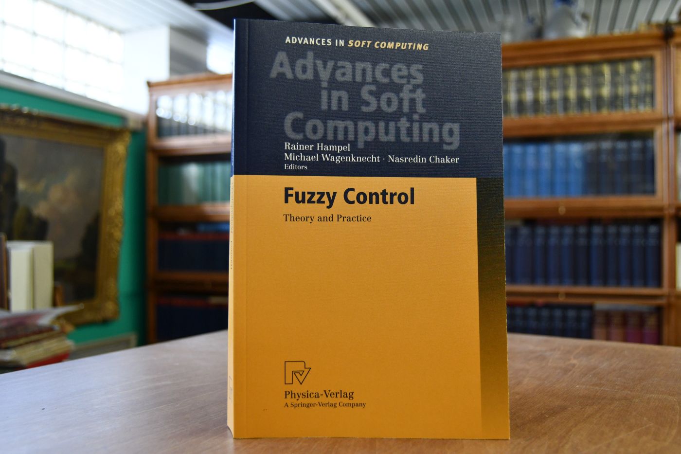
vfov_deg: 40.0
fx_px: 624
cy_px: 227
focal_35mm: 33
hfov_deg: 57.2
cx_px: 340
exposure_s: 1/125
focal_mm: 22
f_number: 3.5
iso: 1250
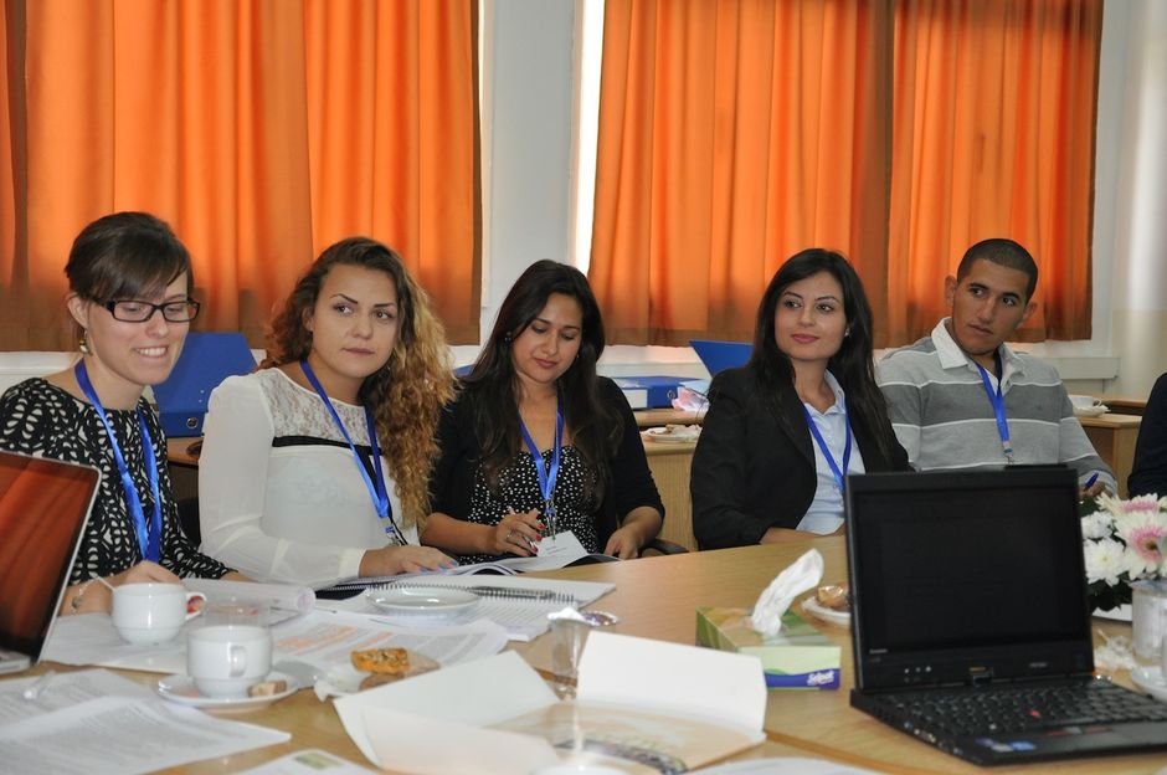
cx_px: 584
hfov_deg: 33.4
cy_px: 388
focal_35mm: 60
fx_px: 1942
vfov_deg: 22.6
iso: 800
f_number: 4.5
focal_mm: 40
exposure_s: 1/80
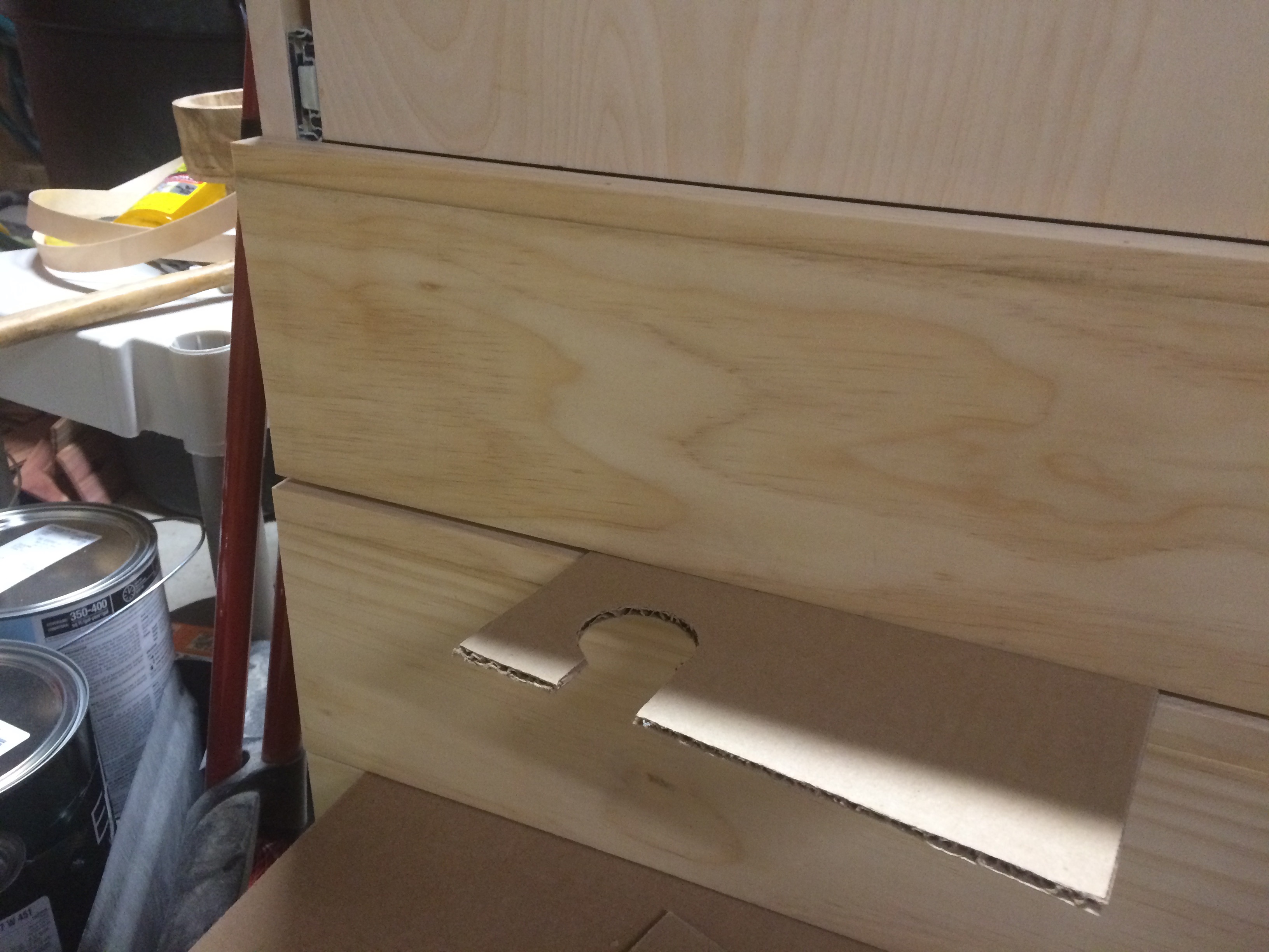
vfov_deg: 48.2
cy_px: 476
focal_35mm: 29
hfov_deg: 61.7
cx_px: 634
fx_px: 1063
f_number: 2.2
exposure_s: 1/30
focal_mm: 4.15
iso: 200
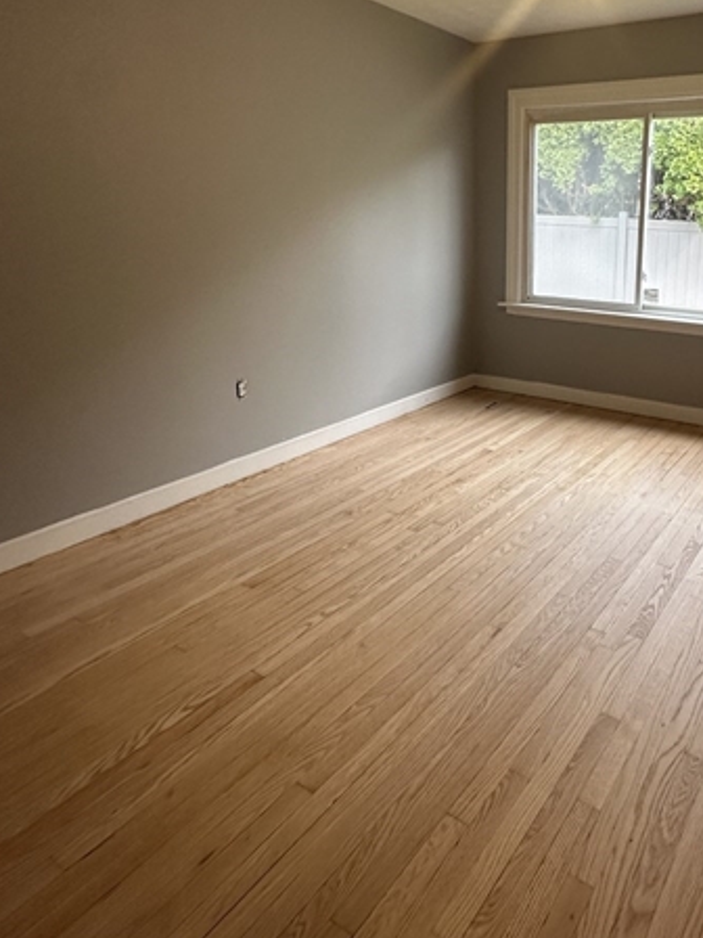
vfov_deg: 70.4
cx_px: 529
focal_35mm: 24
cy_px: 348
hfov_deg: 54.1
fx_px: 650
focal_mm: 2.22
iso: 125
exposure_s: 1/99
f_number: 2.2
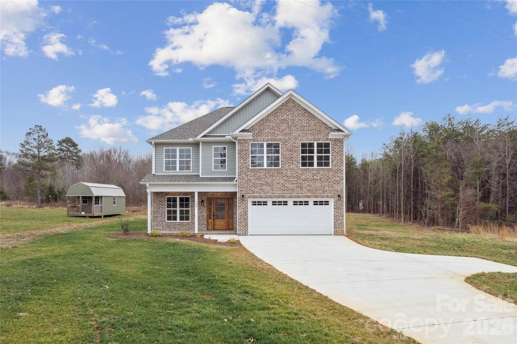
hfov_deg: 78.6
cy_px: 172
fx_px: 316
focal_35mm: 22
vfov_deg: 57.2
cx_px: 258
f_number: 2.8
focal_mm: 8.4
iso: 100
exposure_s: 1/60
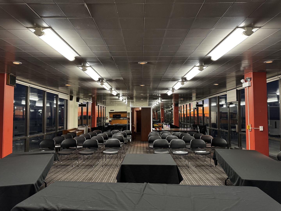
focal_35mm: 24
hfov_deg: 71.6
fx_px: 195
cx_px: 140
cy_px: 106
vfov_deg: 56.8
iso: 500
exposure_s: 1/60
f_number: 1.78
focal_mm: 6.76
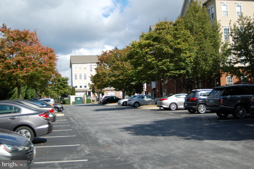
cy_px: 84
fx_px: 338
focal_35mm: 48
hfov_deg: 41.2
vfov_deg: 28.0
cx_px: 127
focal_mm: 32
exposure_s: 1/1250
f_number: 4.5
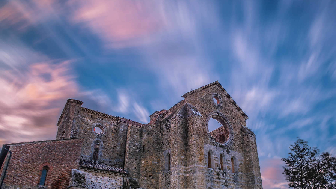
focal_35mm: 28
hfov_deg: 67.4
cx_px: 198
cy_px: 118
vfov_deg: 41.2
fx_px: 249
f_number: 16
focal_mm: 20
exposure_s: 30
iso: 100
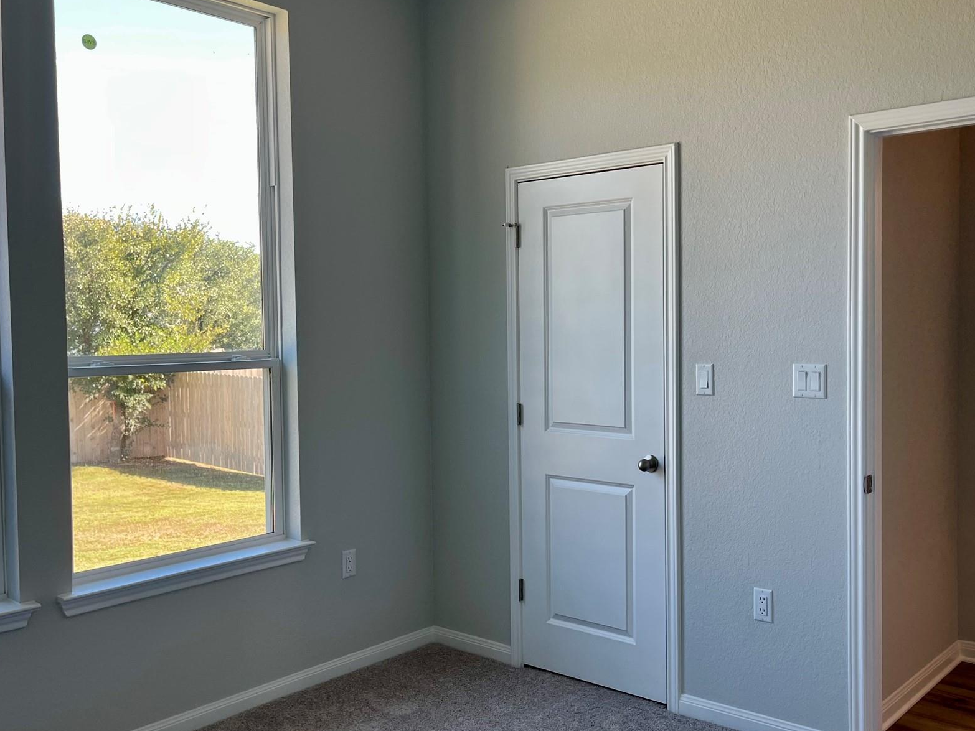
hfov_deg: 53.7
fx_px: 958
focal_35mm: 34
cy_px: 361
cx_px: 560
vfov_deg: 41.8
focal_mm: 5.1
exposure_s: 1/120
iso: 40
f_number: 1.6
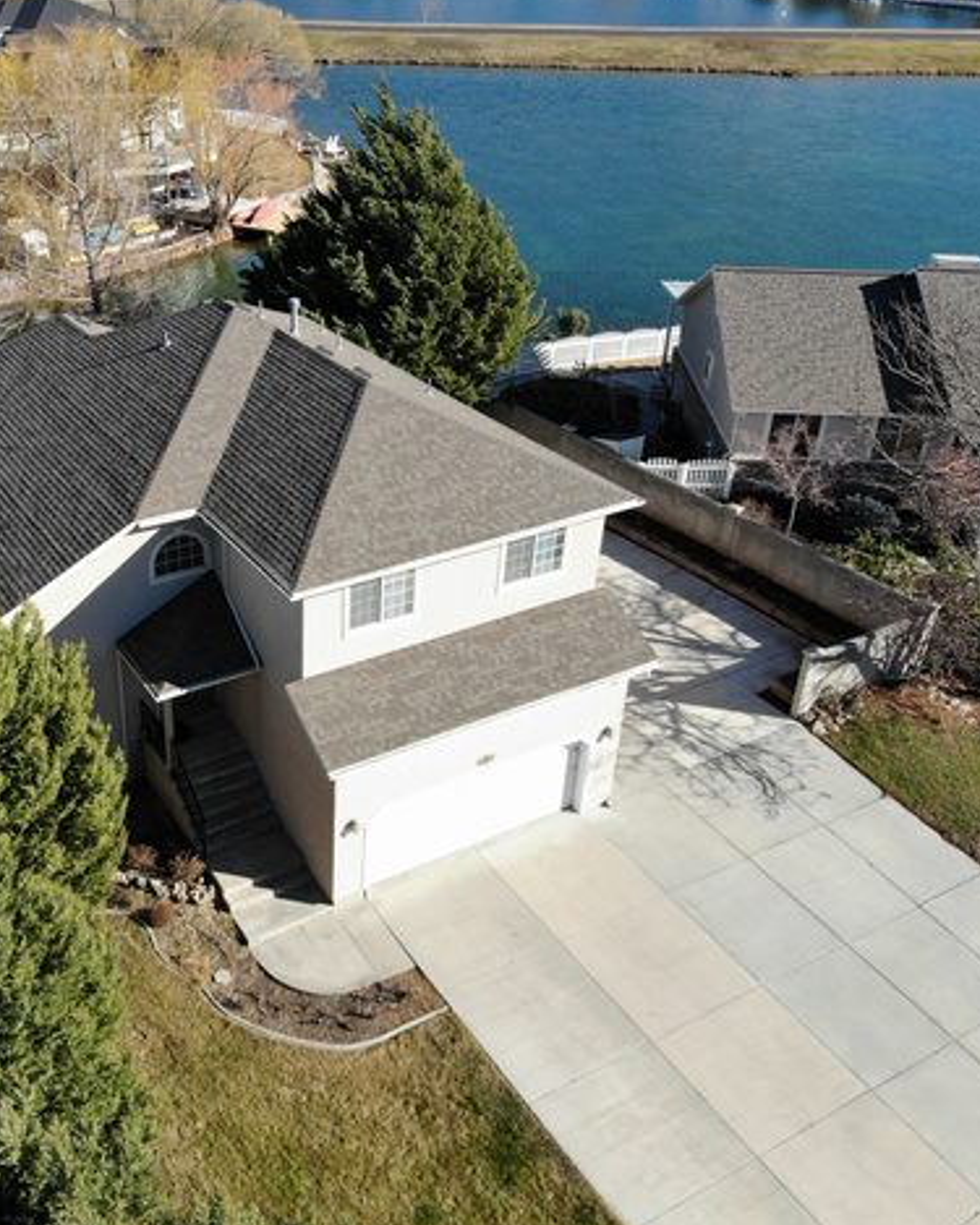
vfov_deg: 55.7
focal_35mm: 32
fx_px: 1161
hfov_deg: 44.7
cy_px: 609
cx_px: 287
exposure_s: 1/852
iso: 112
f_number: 2.8
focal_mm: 4.5
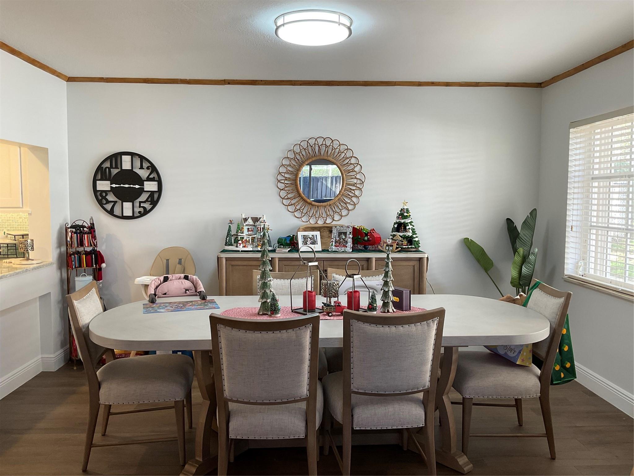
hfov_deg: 61.7
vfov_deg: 48.2
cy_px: 238
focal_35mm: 29
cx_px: 317
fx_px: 531
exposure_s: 1/60
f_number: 1.8
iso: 40
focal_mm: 3
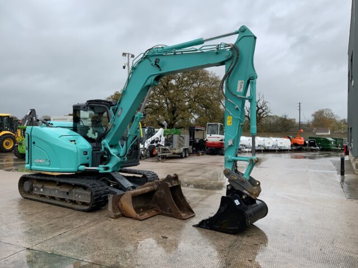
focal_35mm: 29
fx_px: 300
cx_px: 179
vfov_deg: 48.2
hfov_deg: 61.7
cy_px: 134
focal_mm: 3
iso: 16
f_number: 1.8
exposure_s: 1/700
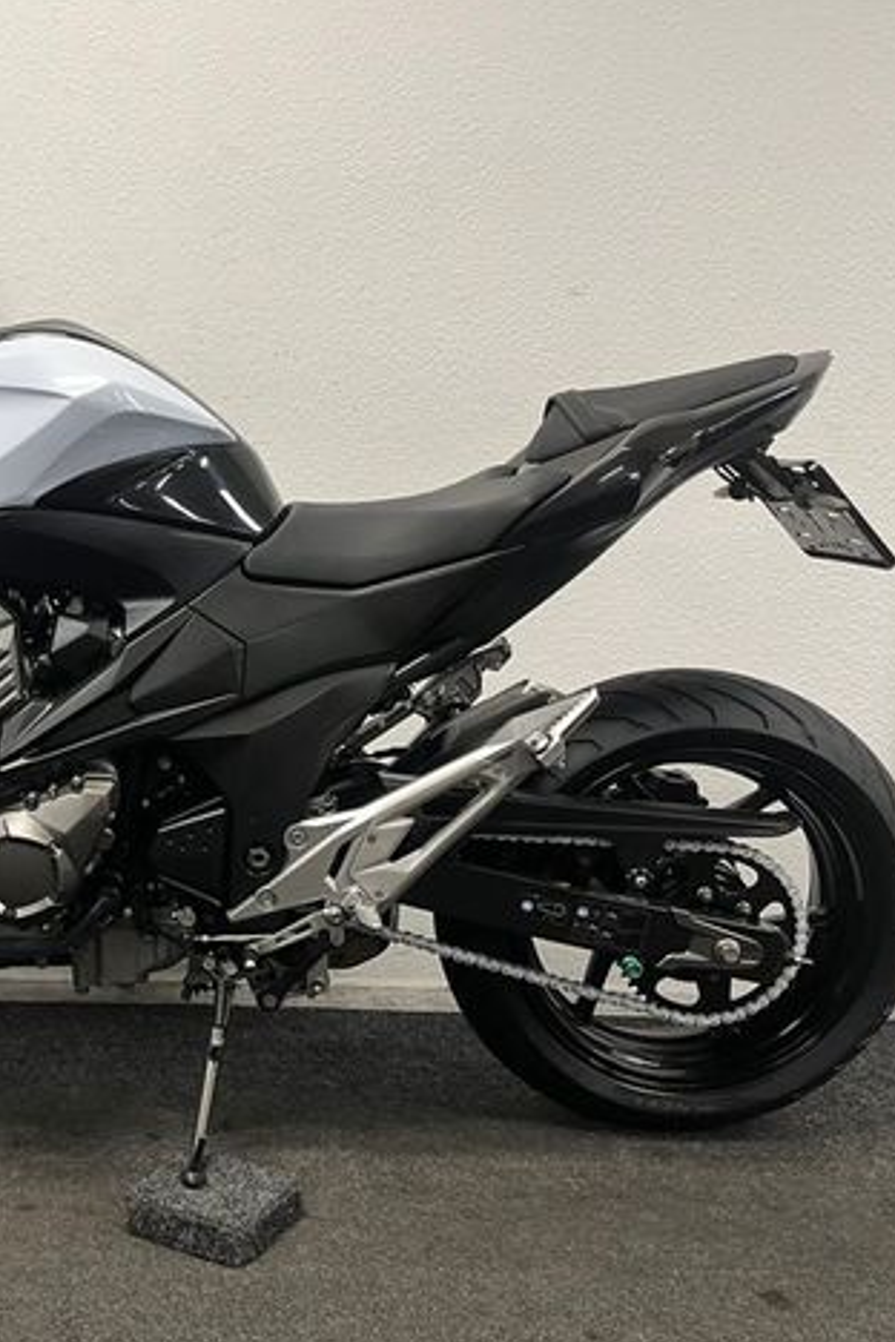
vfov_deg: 51.9
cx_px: 135
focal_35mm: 37
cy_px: 671
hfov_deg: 34.4
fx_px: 1380
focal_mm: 5.1
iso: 80
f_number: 1.6
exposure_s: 1/50
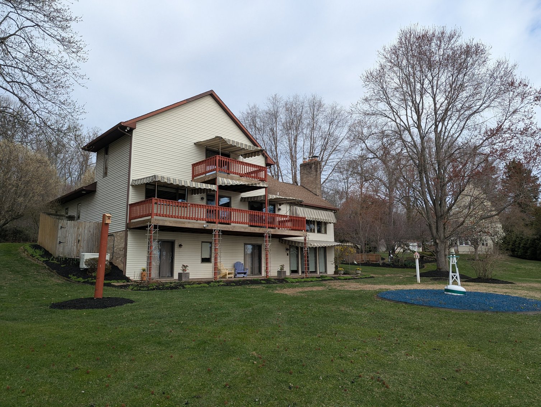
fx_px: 376
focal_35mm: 24
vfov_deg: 56.9
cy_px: 204
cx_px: 270
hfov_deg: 71.5
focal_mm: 6.81
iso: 47
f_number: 1.85
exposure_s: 1/1595
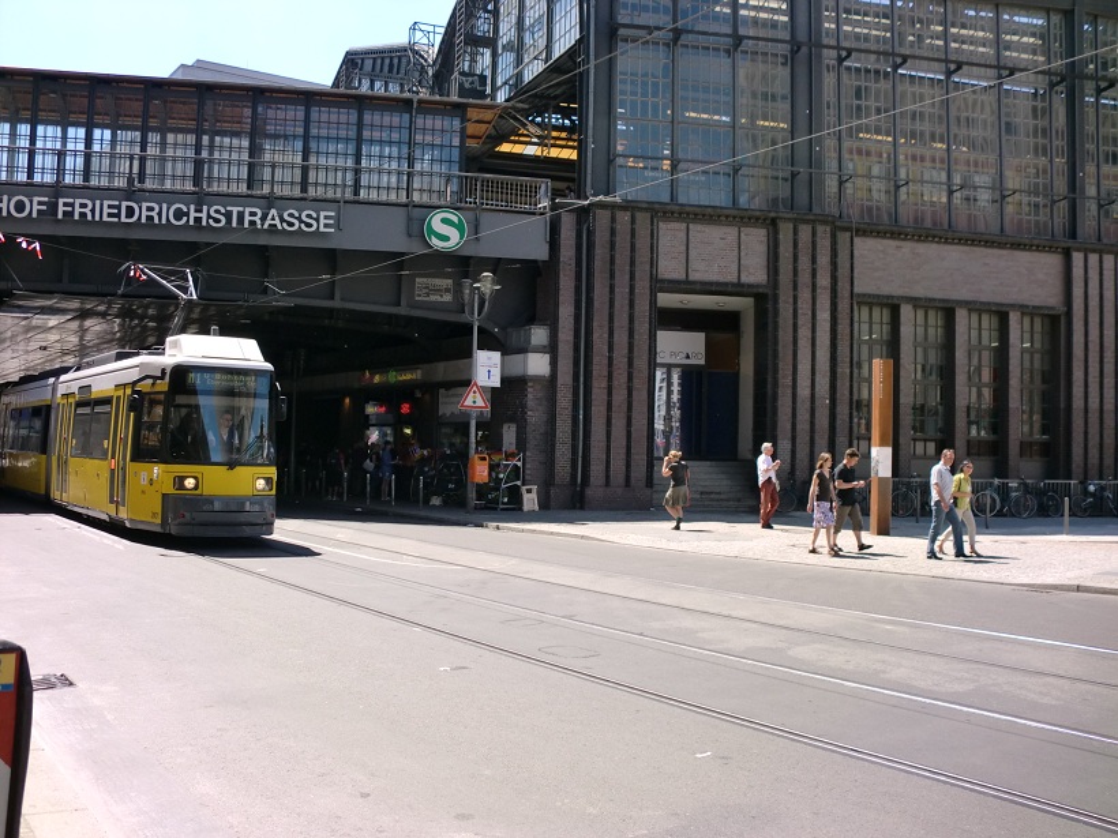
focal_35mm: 35
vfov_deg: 40.7
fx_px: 1130
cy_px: 419
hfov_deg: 52.6
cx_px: 559
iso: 64
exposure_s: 1/500
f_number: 3.1
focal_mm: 6.3
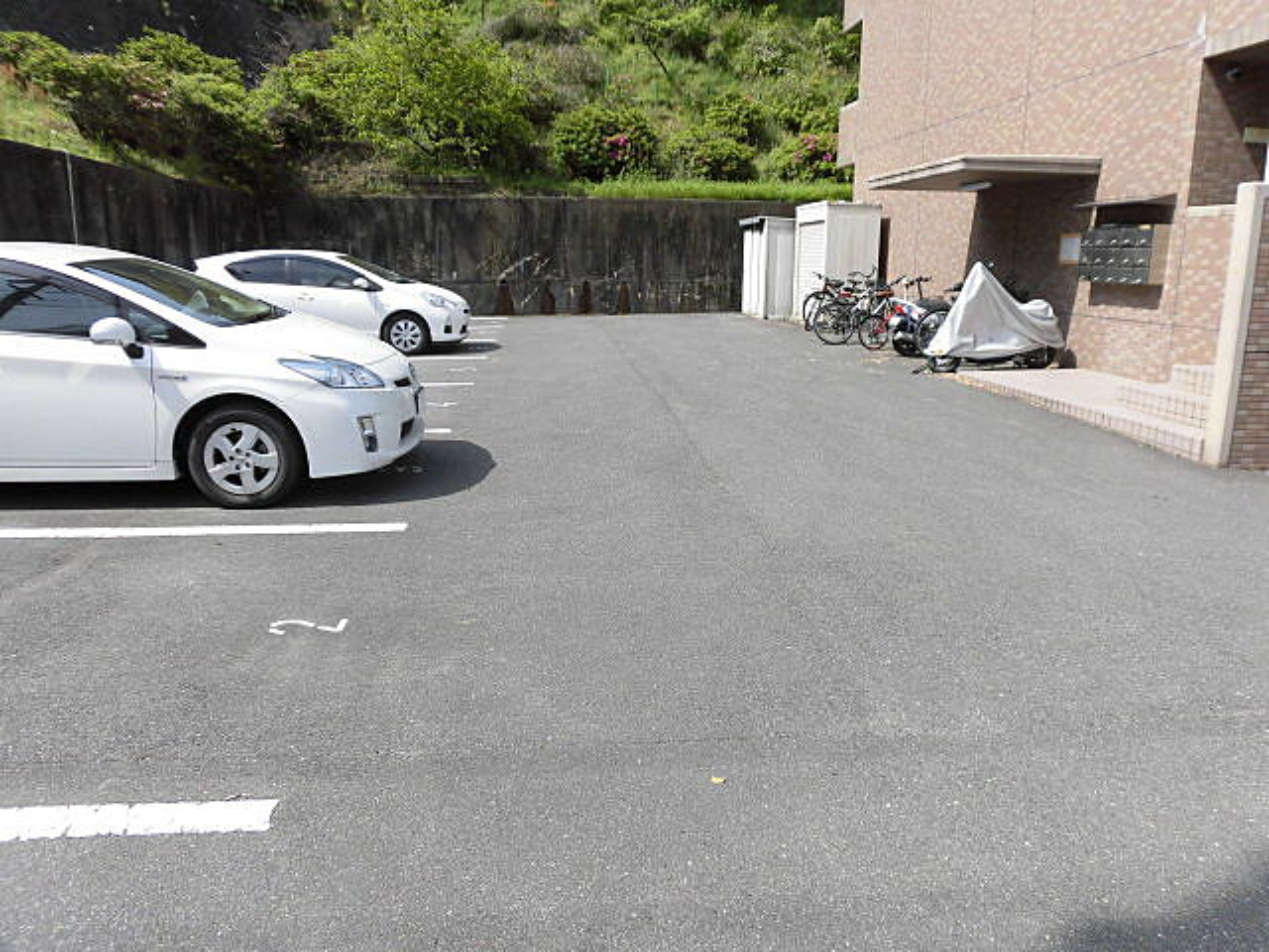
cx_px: 634
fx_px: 880
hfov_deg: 71.6
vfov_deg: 56.8
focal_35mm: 24
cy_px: 476
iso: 100
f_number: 3.1
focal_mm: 4.3
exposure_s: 1/1000
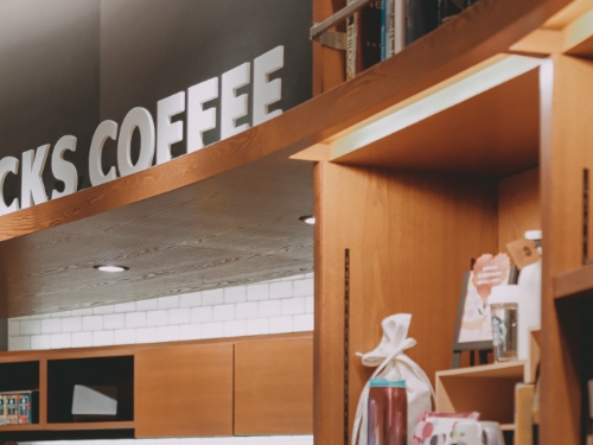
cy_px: 568
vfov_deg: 13.3
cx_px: 529
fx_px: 1850
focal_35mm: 108
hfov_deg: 17.9
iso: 800
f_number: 2.8
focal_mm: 45
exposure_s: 1/90
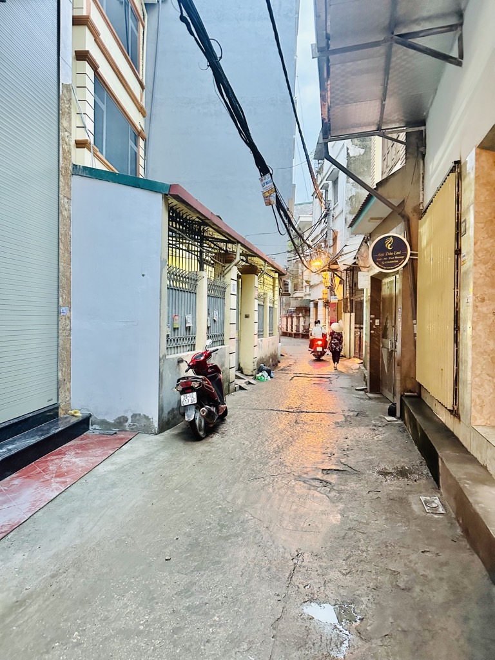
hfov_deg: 56.8
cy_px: 330
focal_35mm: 24
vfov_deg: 71.6
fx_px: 458
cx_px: 248
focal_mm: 6.86
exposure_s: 1/33
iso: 640
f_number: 1.78
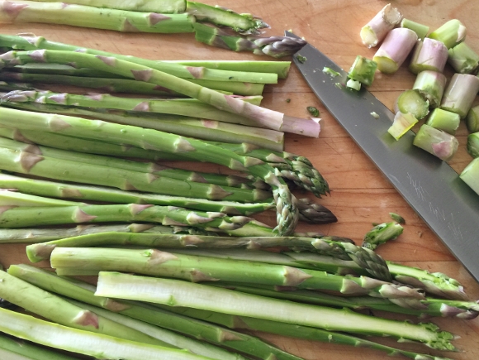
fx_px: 443
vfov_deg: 44.2
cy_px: 185
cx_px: 235
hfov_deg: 56.8
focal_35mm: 32
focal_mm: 4.15
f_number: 2.2
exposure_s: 1/15
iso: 50
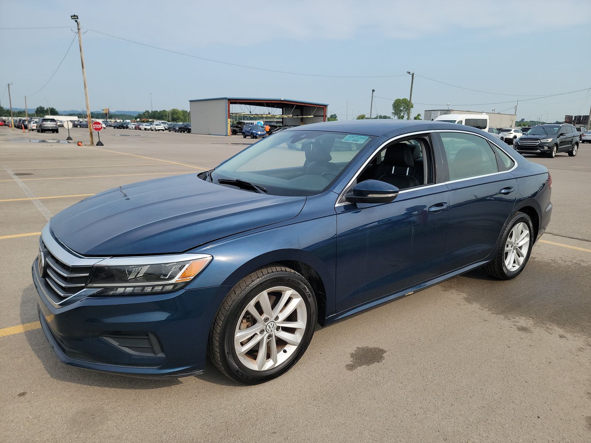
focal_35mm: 24
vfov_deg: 56.8
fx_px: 410
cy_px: 222
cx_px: 296
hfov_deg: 71.6
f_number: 1.8
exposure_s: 1/624
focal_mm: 6.7
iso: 50
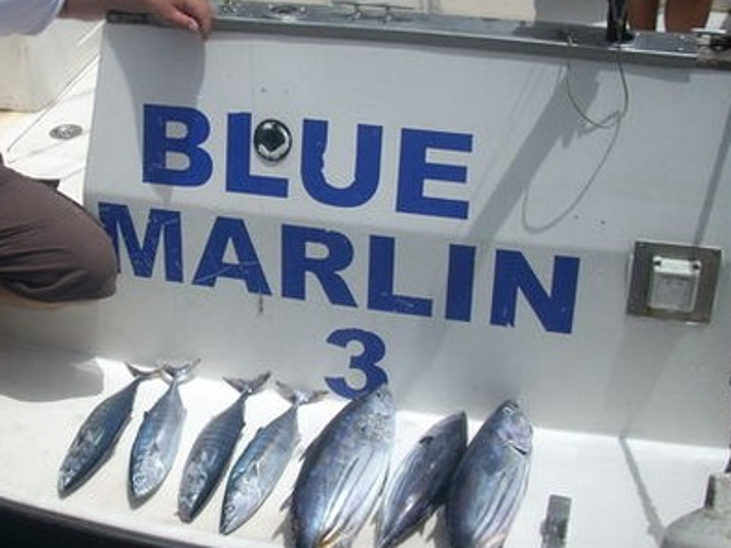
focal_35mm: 59
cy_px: 206
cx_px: 181
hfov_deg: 32.1
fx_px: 1246
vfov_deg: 24.7
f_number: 5.6
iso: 64
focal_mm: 6.2
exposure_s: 1/546
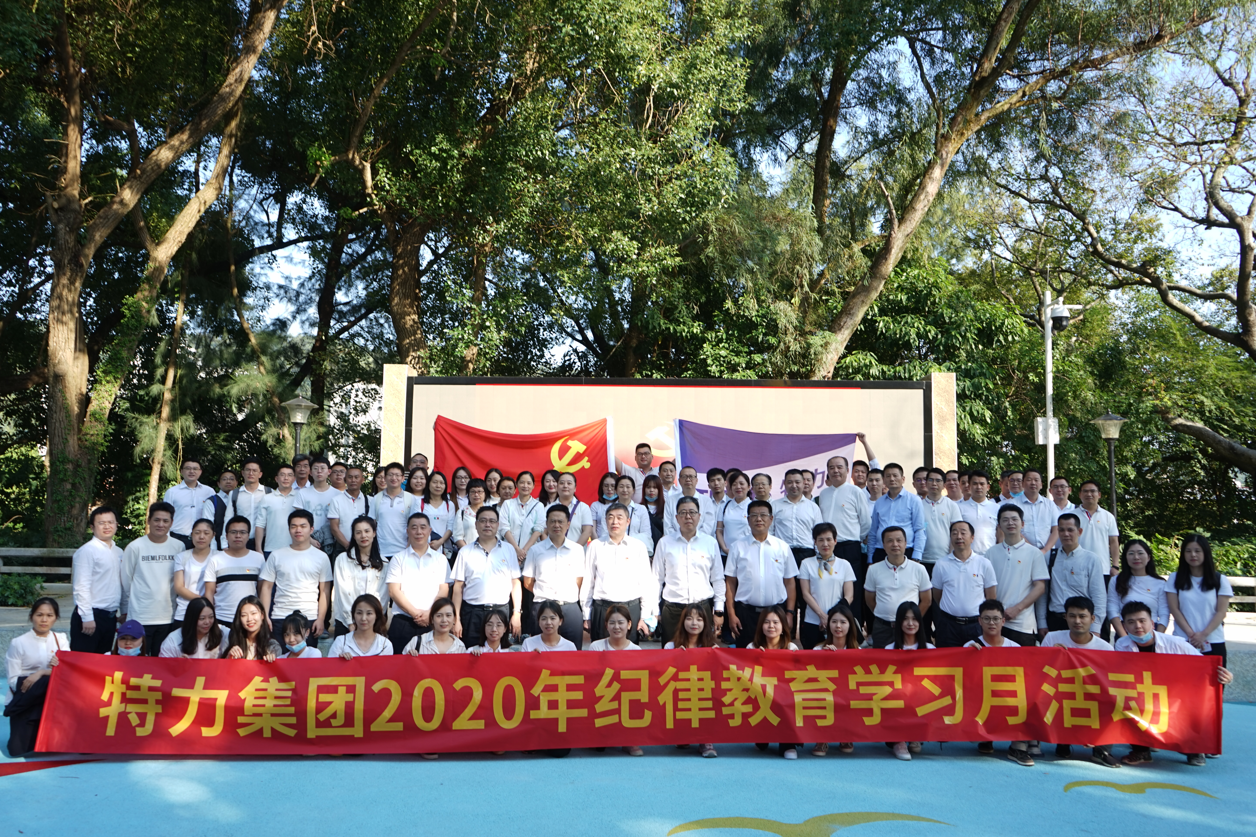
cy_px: 417
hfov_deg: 63.7
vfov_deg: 45.0
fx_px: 1012
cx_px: 623
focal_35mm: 29
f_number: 5
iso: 50
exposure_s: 1/80
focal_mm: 28
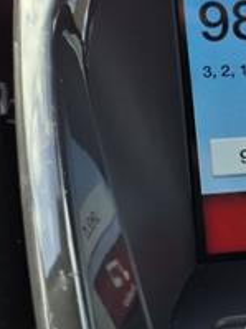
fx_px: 825
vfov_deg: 22.3
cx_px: 459
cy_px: 79
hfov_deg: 14.6
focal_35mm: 87
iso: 40
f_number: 1.9
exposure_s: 1/294
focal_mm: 3.58
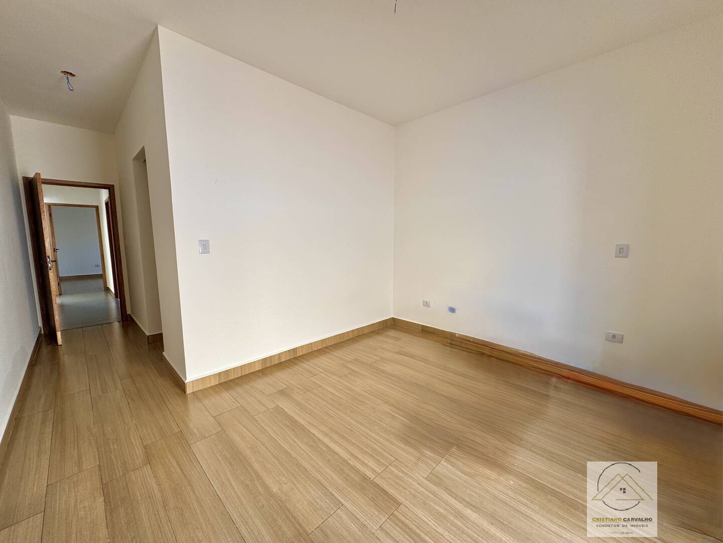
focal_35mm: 14
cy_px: 272
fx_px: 292
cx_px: 362
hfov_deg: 102.1
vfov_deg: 85.7
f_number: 2.2
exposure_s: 1/99
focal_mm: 2.22
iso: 40
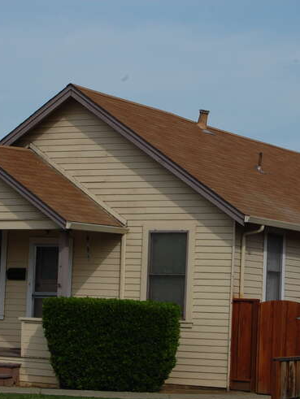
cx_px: 146
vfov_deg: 16.1
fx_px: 1408
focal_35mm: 122
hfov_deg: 12.2
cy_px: 215
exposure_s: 1/200
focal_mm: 52
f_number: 16
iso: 200
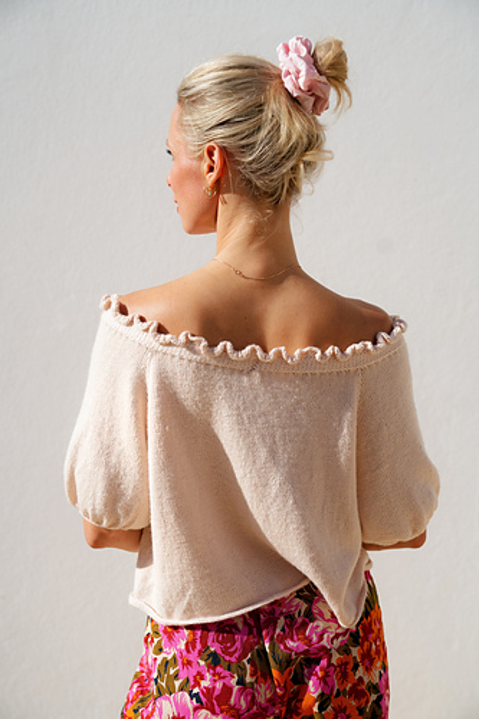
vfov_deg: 38.2
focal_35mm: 52
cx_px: 240
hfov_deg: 26.0
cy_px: 360
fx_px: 1038
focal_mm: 52
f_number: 3.5
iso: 50
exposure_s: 1/1250
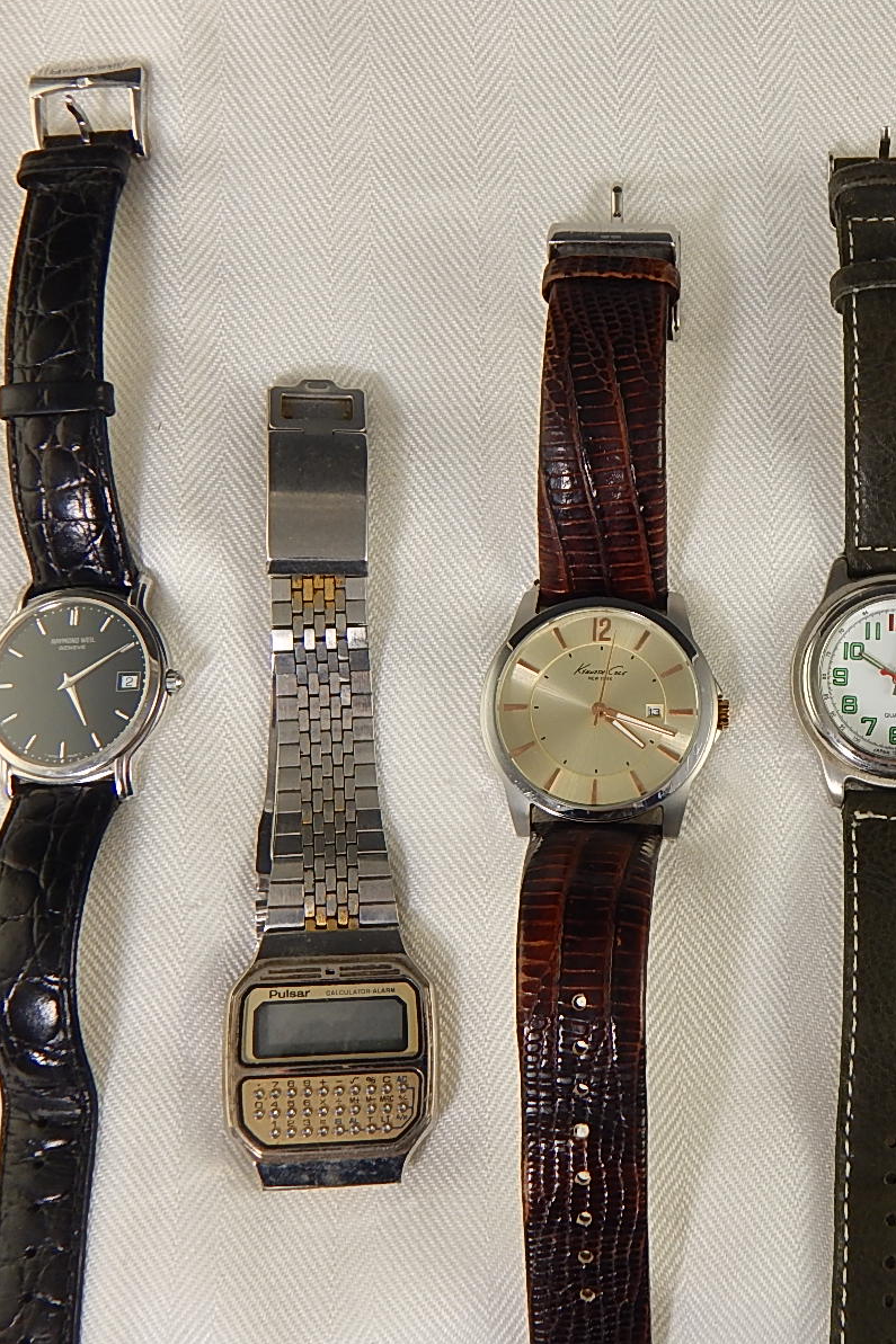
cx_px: 792
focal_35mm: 53
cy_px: 670
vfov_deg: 37.5
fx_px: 1979
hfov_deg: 24.8
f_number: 3.4
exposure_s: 1/60
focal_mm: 6.8
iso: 125
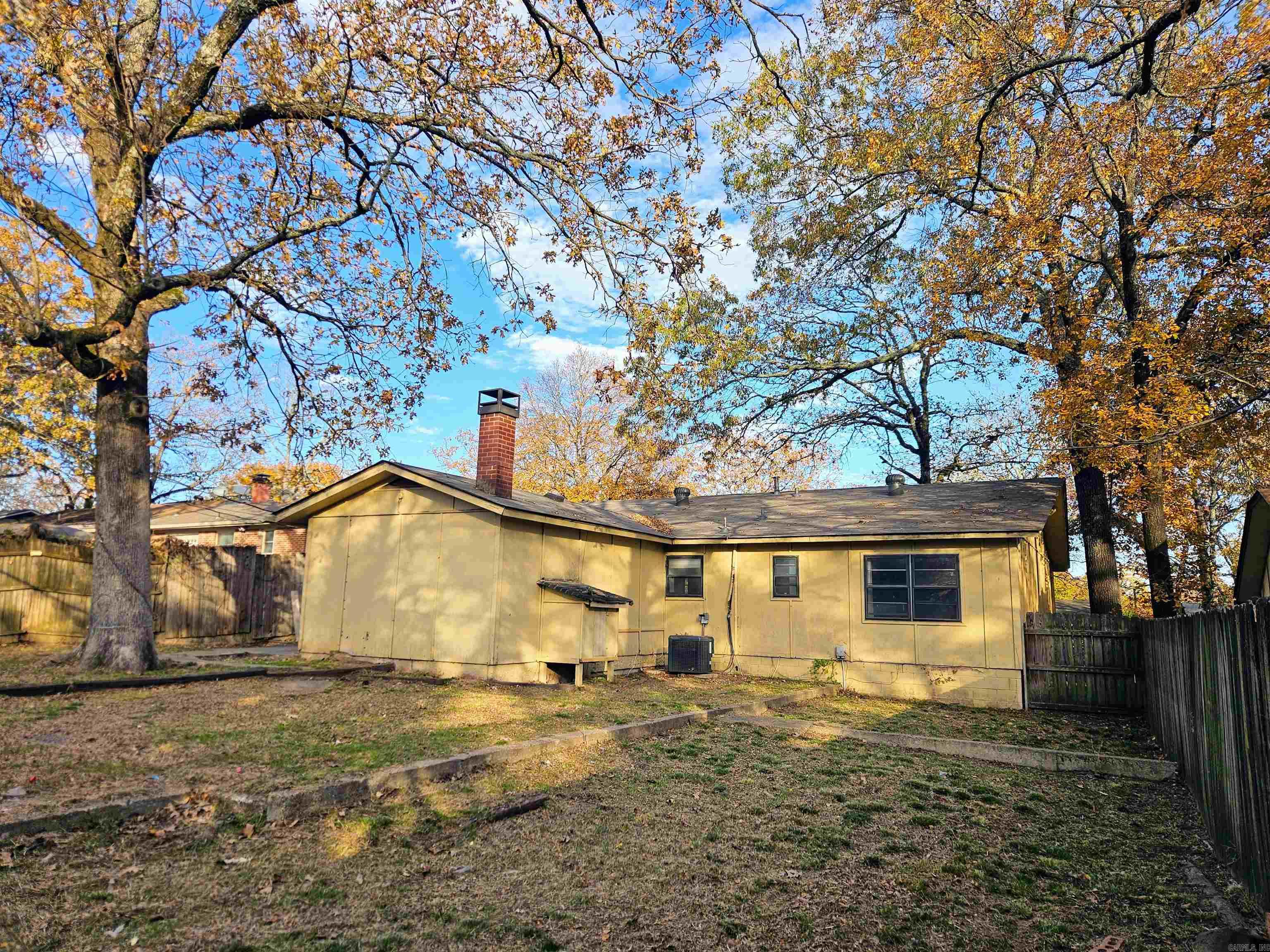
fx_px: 844
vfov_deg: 58.9
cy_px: 476
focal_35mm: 23
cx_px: 635
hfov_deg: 73.9
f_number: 1.8
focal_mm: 5.4
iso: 25
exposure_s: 1/601
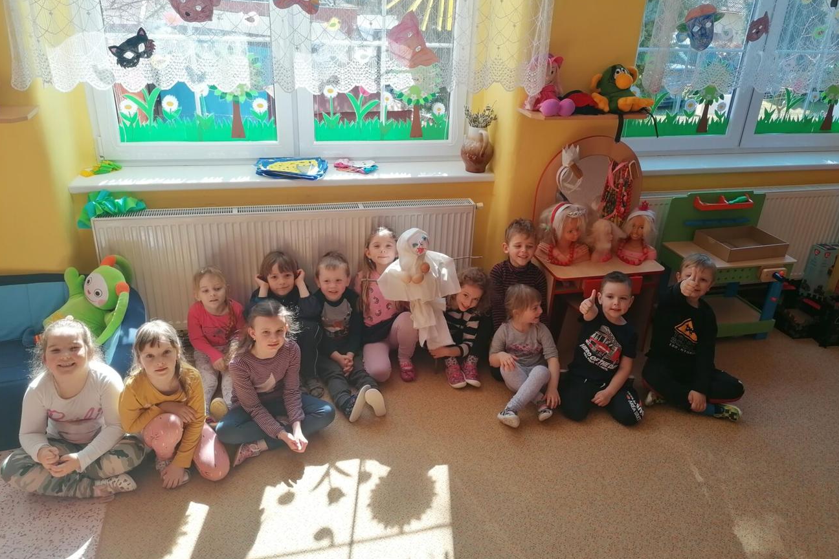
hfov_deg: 63.7
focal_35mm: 29
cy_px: 268
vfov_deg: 45.0
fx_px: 676
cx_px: 430
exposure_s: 1/129
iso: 50
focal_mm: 4.75
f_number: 1.8
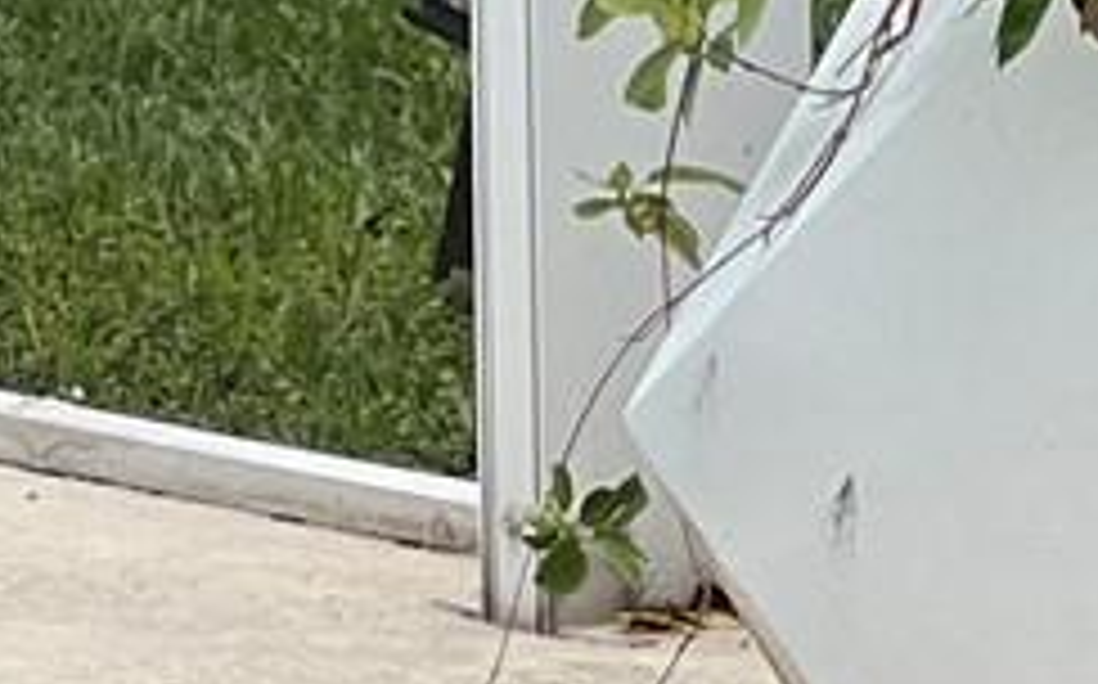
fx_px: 16025
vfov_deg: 2.4
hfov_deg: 3.9
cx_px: -270
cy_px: -594
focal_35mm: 536
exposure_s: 1/189
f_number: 2.8
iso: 25
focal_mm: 9
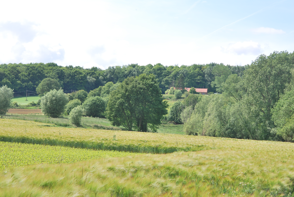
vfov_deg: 15.2
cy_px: 98
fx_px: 736
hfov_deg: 22.6
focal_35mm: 90
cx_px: 147
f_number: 5.6
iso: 125
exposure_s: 1/500
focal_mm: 60
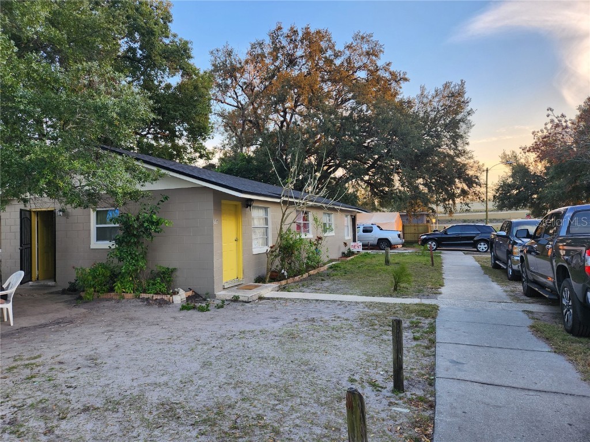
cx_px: 295
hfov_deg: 73.9
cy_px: 221
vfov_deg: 58.9
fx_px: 392
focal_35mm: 23
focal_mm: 5.4
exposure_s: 1/180
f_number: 1.8
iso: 32
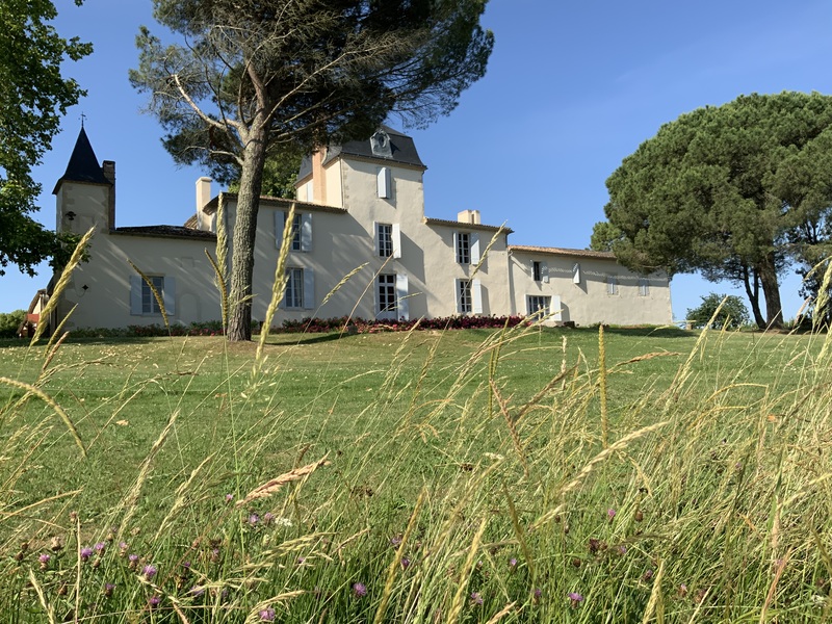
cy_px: 312
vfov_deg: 48.2
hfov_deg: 61.7
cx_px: 416
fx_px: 697
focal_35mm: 29
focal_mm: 3
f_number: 1.8
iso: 16
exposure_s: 1/1626
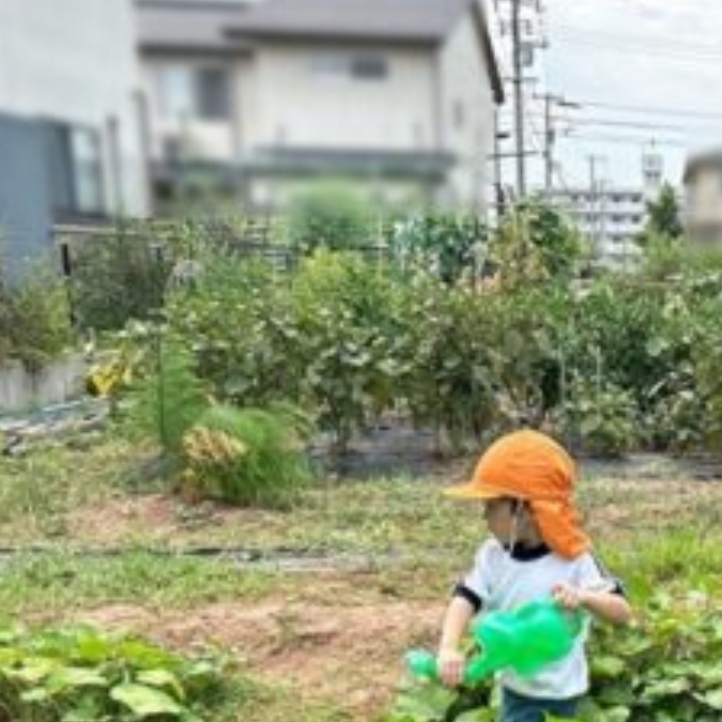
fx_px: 1203
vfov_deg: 32.9
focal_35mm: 51
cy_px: 518
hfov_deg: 30.2
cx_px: 780
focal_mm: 5.7
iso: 50
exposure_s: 1/1901
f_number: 1.5
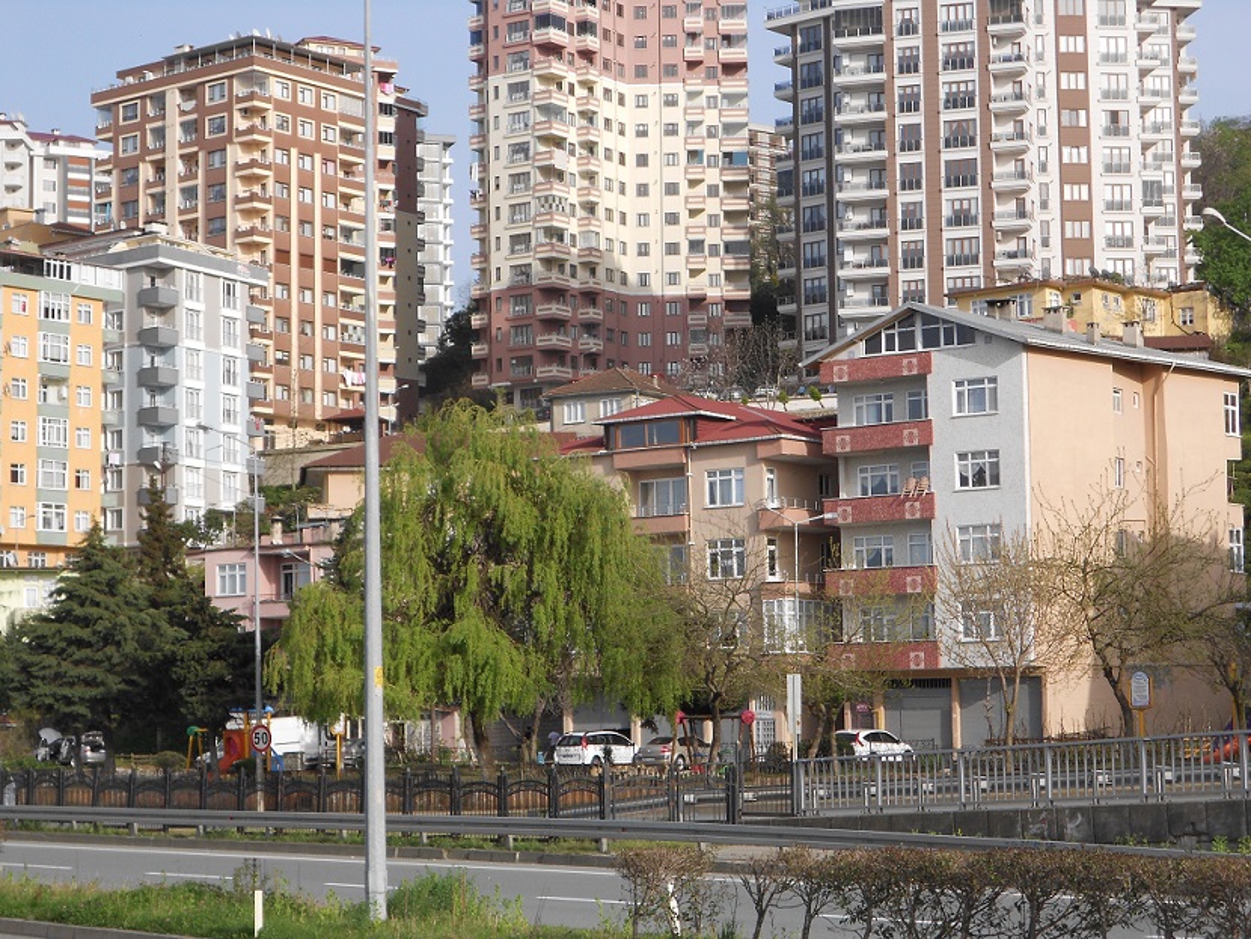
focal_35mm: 76
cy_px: 470
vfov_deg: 19.4
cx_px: 626
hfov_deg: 25.7
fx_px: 2747
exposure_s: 1/320
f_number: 5.8
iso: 80
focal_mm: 13.5
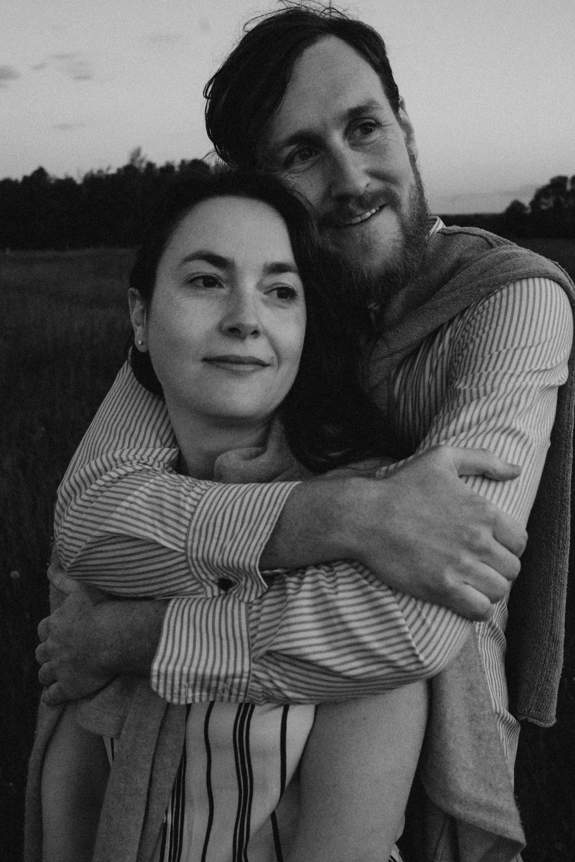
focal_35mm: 35
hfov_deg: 37.9
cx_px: 288
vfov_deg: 54.4
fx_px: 838
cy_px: 431
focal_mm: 35
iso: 12800
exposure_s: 1/500
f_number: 7.1
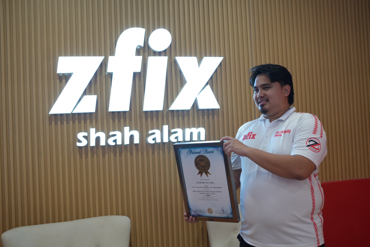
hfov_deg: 51.3
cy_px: 124
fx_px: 386
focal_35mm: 38
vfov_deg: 35.5
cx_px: 185
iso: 800
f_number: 4
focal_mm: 25
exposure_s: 1/200
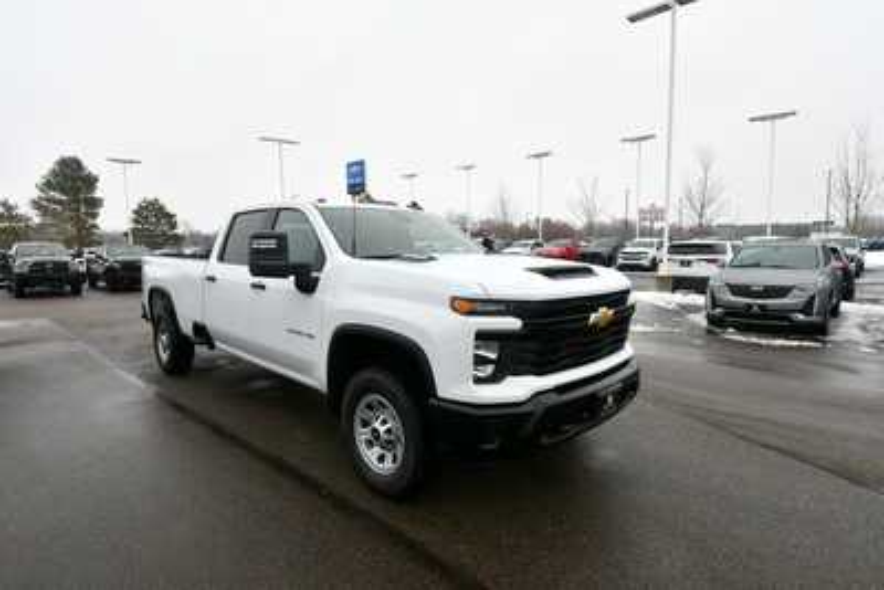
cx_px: 442
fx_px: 467
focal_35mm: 19
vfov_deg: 64.6
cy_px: 295
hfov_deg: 86.9
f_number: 8
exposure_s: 1/250
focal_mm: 13
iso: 200
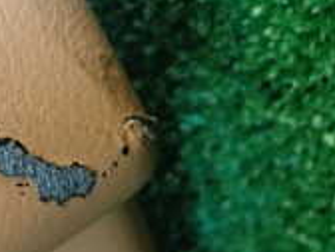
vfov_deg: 13.8
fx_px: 1036
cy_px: 140
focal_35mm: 107
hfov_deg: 18.1
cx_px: 46
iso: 800
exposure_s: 1/30
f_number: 2.3
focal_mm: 5.4
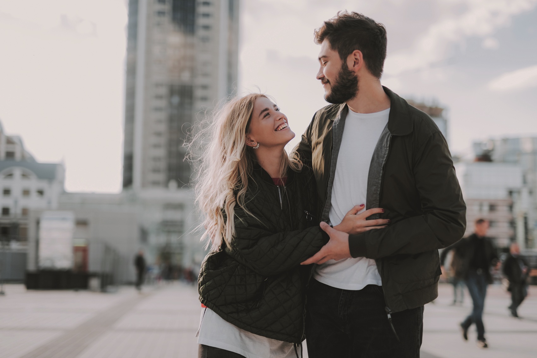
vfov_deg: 27.0
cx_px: 268
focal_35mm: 50
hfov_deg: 39.6
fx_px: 746
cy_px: 179
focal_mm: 50
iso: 100
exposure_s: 1/1250
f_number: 1.4
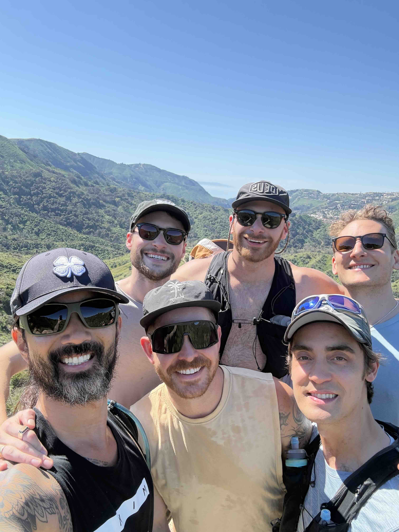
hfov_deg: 58.9
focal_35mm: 23
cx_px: 200
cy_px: 266
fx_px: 353
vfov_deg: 73.9
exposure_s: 1/413
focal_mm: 2.69
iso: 40
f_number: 1.9
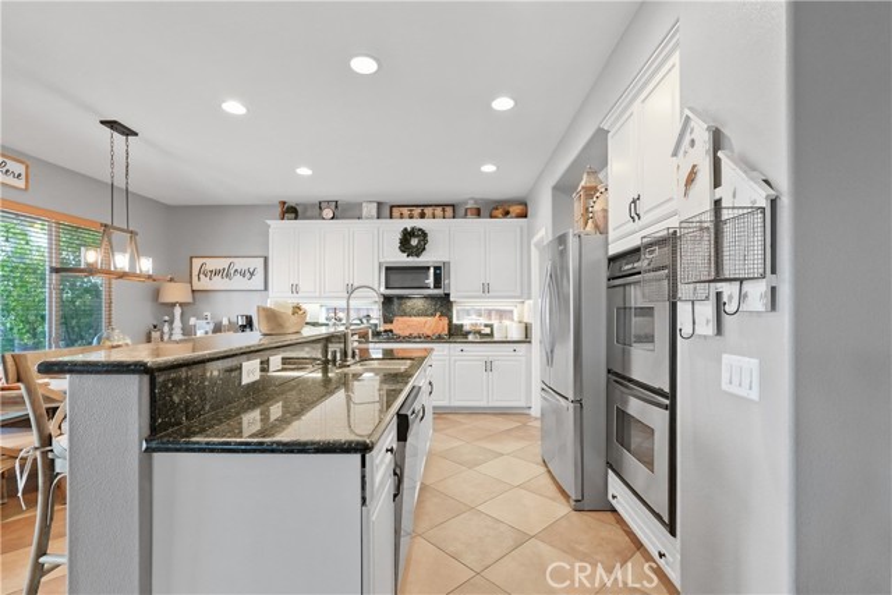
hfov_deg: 96.7
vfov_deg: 73.8
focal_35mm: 16
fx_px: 397
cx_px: 446
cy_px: 298
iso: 4000
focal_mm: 16
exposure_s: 1/15
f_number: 4.5
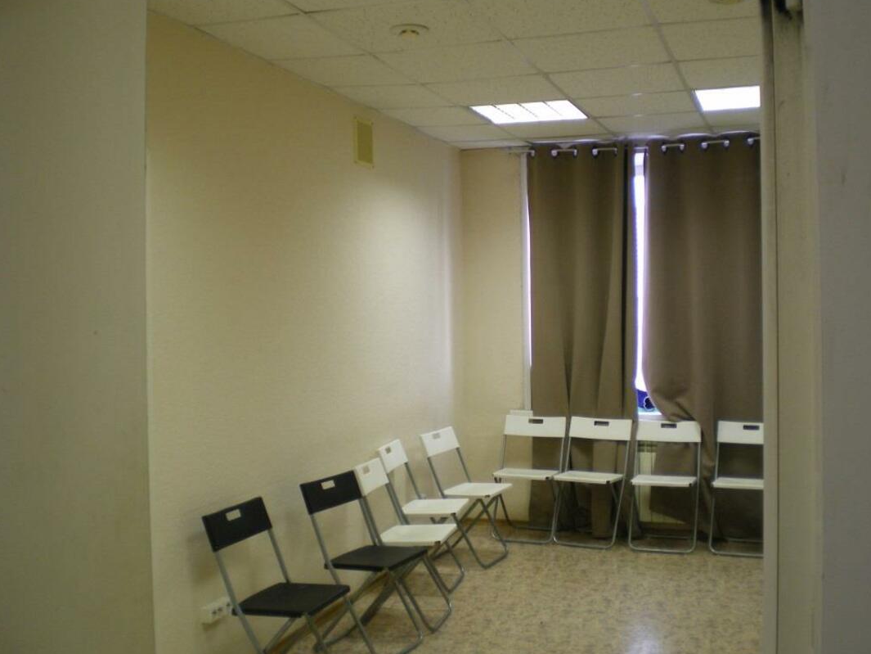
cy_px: 325
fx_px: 981
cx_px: 444
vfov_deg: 36.8
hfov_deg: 47.9
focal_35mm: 39
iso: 200
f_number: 3.1
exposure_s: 1/30
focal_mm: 6.3
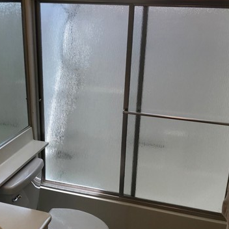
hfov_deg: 37.4
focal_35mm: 45
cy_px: 124
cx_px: 94
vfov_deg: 37.5
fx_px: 337
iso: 20
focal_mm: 3.99
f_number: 1.8
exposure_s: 1/120
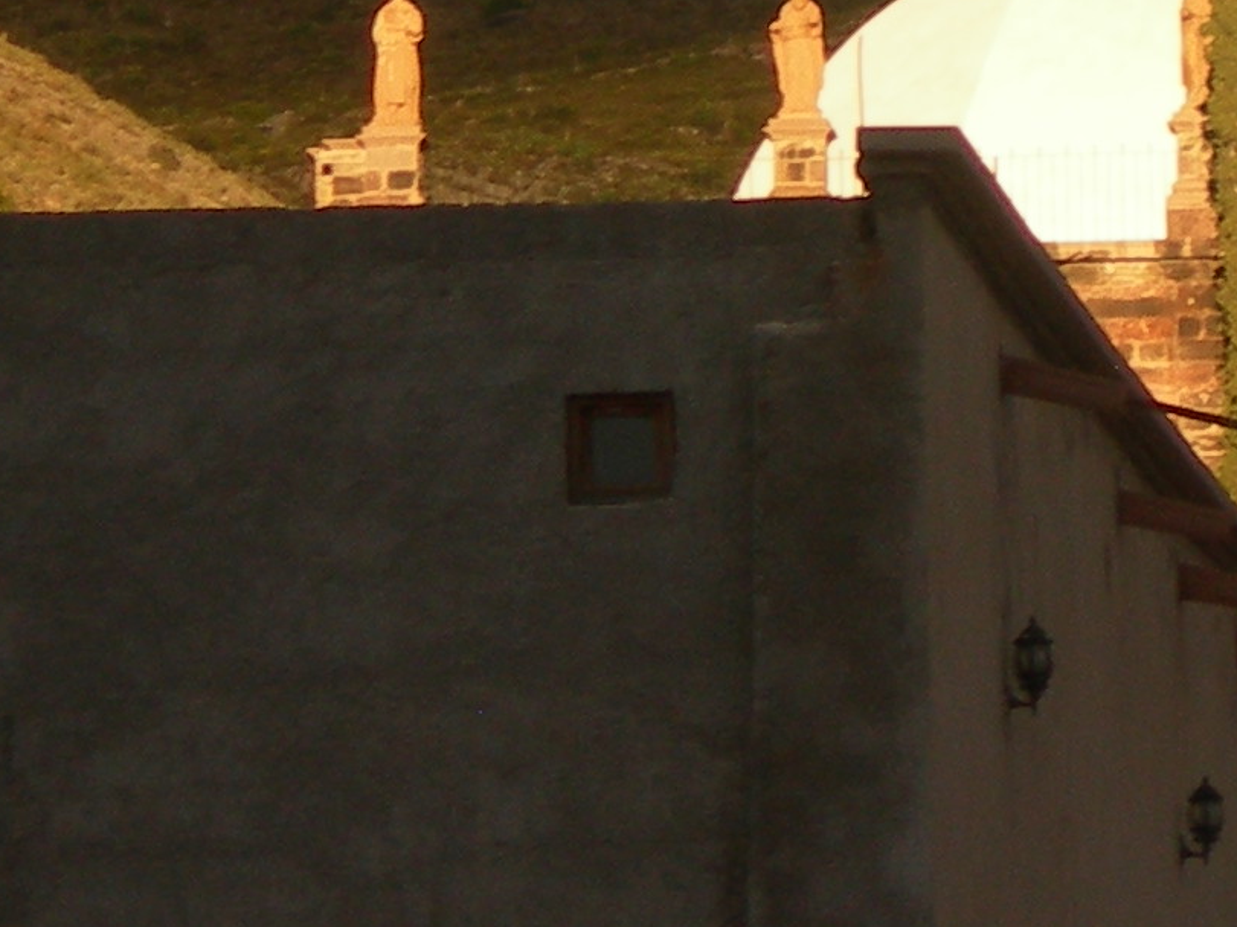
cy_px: -470
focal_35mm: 432
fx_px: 15435
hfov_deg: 4.6
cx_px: 1373
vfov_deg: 3.4
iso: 50
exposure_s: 1/88.6
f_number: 4.9
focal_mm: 23.4
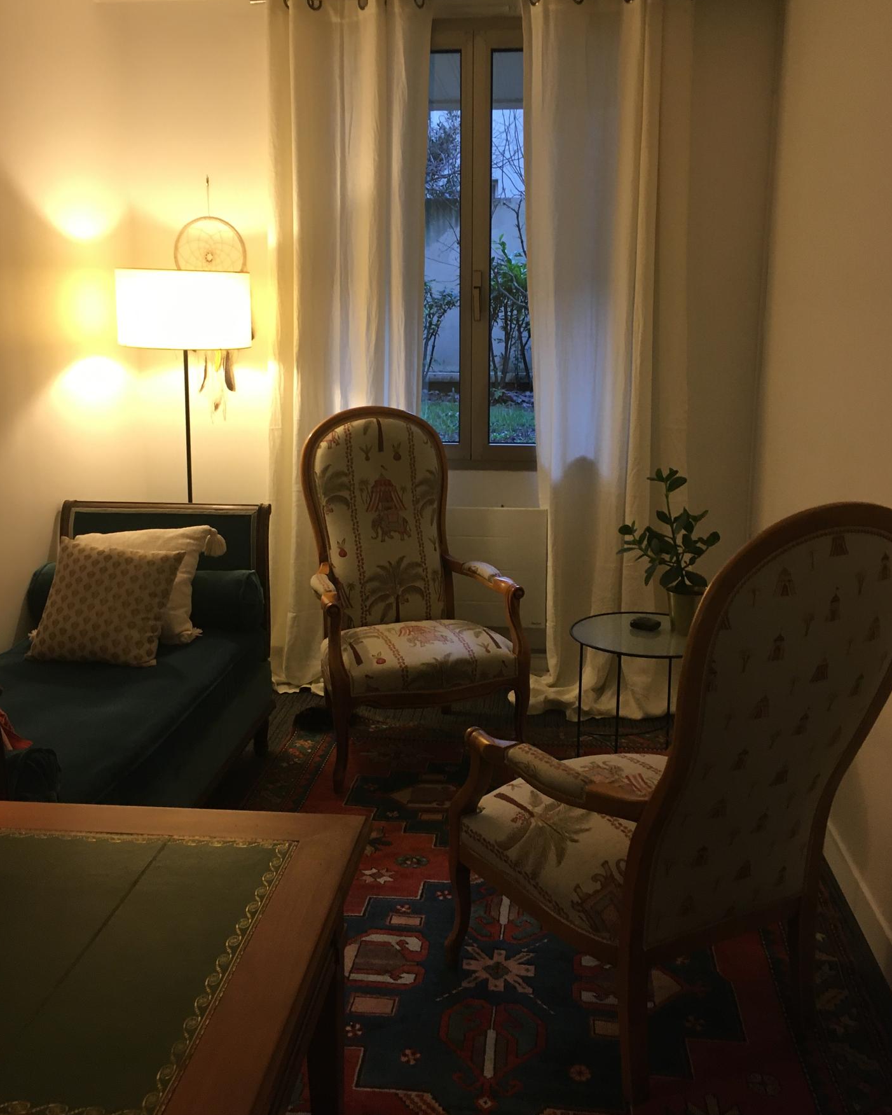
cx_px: 452
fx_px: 1023
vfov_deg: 57.1
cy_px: 514
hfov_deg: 47.1
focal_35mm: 31
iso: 125
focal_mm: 4.15
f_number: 2.2
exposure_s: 1/33
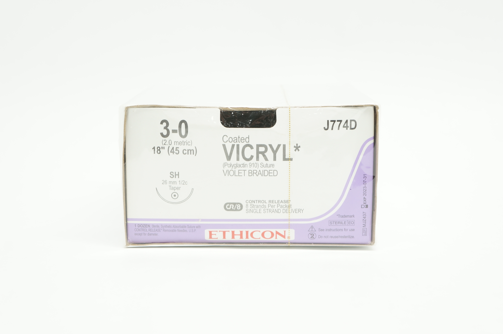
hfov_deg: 32.7
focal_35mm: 62
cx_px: 252
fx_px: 858
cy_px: 167
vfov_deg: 22.0
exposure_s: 1/30
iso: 400
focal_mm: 41
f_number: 6.3
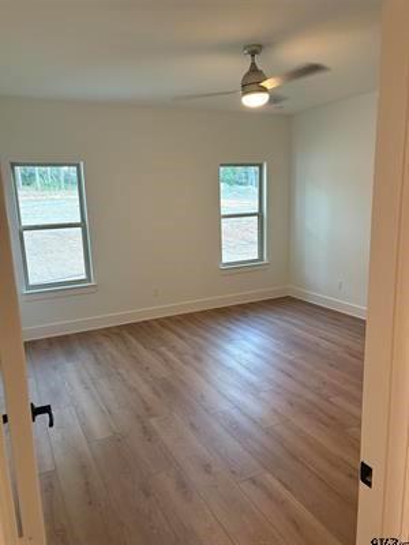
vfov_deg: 67.3
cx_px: 204
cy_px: 272
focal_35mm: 26
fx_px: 410
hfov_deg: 53.1
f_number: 1.6
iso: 200
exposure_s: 1/60
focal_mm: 5.96
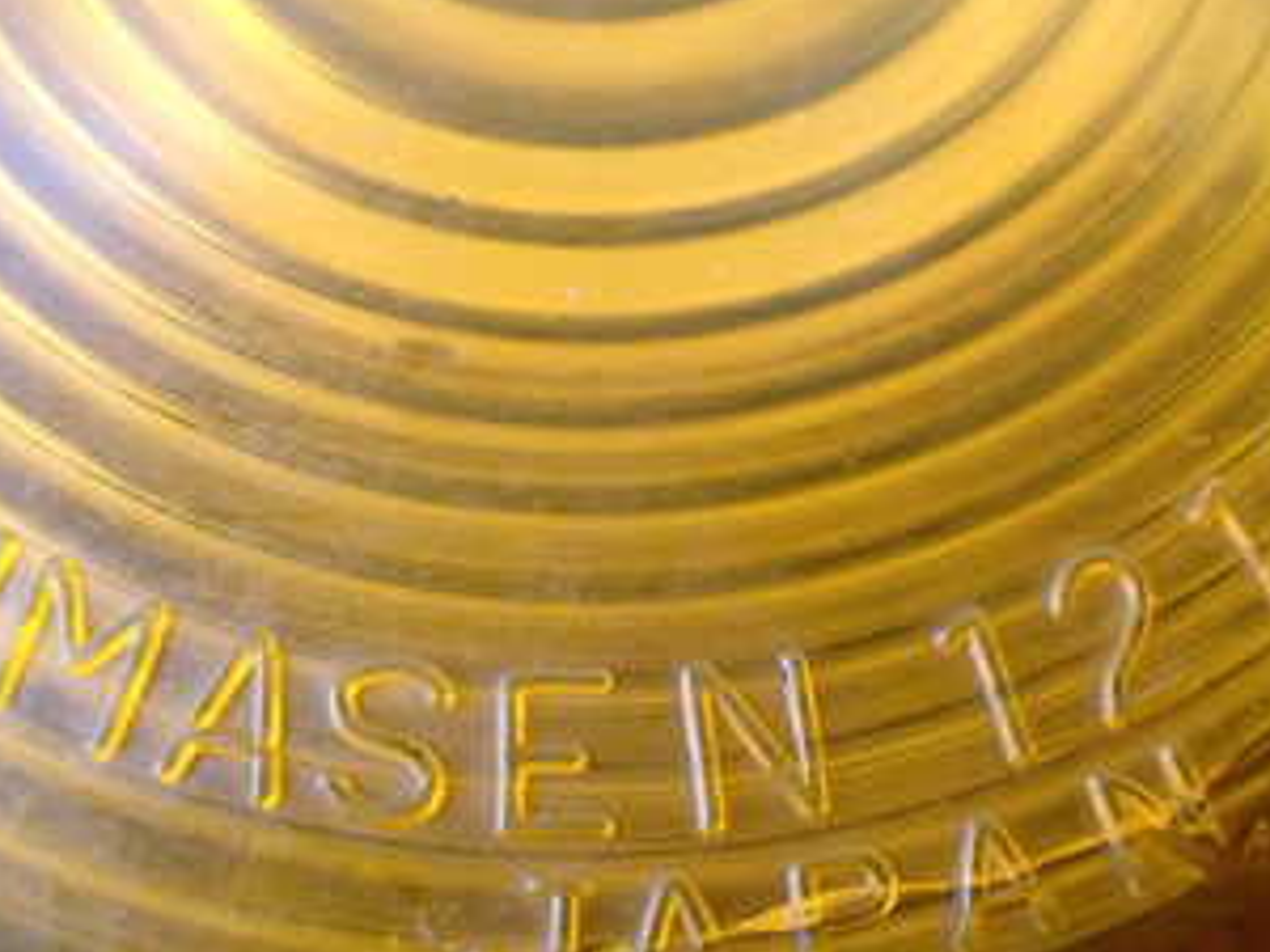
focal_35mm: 60
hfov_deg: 32.1
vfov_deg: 24.2
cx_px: 754
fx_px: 2201
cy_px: 698
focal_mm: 5.4
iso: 800
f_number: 2.3
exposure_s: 1/125
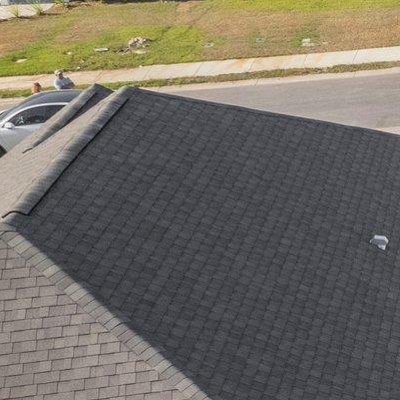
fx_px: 1255
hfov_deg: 13.4
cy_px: 426
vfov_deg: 17.6
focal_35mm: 96
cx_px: 961
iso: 130
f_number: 2.8
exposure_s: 1/60
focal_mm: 8.38
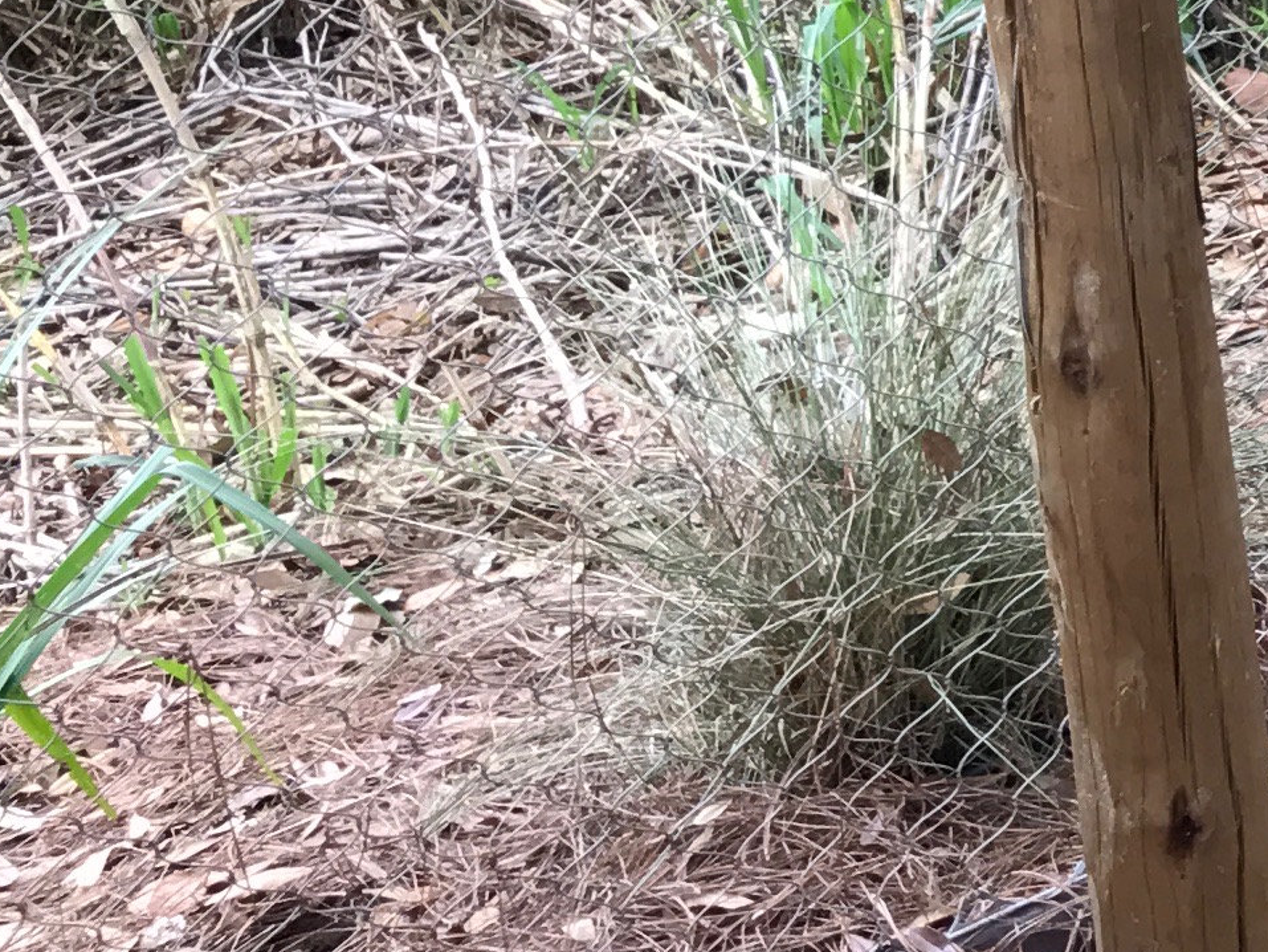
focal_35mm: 118
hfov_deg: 14.2
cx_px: 2462
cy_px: -387
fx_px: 4323
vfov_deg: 12.1
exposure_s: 1/60
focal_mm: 3.99
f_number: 1.8
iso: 20
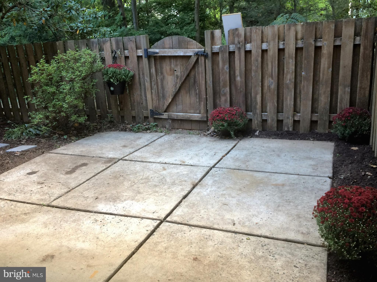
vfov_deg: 48.2
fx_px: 316
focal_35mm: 29
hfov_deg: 61.7
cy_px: 141
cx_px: 188
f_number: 2.2
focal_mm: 4.15
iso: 50
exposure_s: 1/30
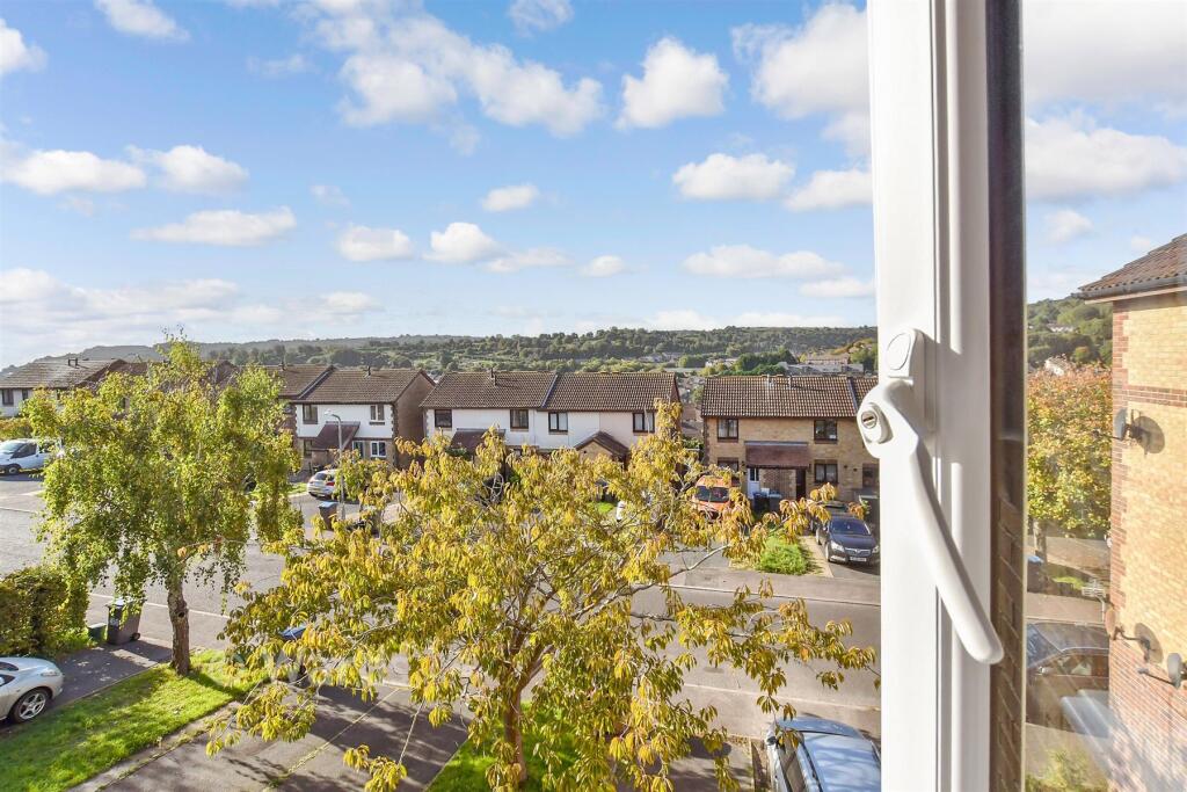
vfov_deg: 70.5
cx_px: 594
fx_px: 561
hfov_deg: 93.3
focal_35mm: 17
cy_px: 396
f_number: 8
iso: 400
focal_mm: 11.5
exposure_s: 1/640
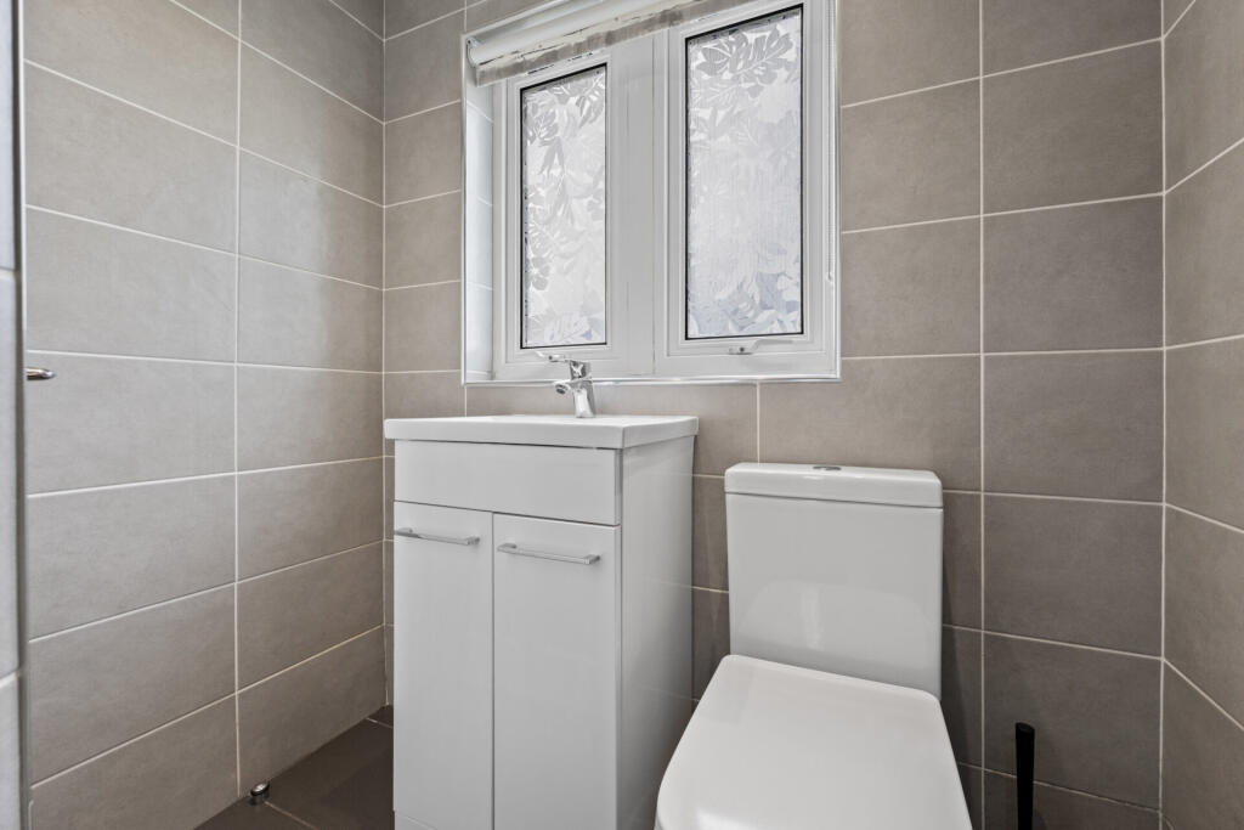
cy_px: 415
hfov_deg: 104.2
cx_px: 622
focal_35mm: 14
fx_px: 484
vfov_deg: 81.2
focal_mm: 14
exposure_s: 1/25
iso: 640
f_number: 8
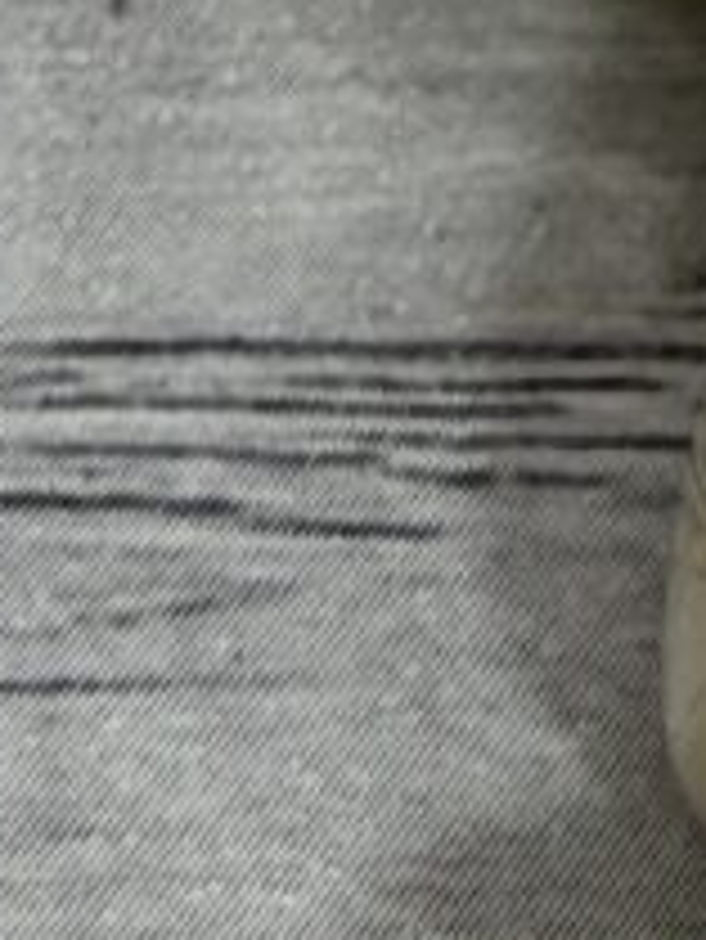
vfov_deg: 11.2
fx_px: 4781
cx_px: -850
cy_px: 639
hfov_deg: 7.9
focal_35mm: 176
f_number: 2.2
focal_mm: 2.22
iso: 100
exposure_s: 1/100
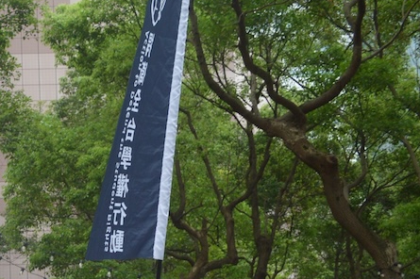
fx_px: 956
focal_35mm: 82
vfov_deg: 16.0
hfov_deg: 21.9
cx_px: -148
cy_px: 334
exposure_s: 1/80
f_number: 5
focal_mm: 18
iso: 400
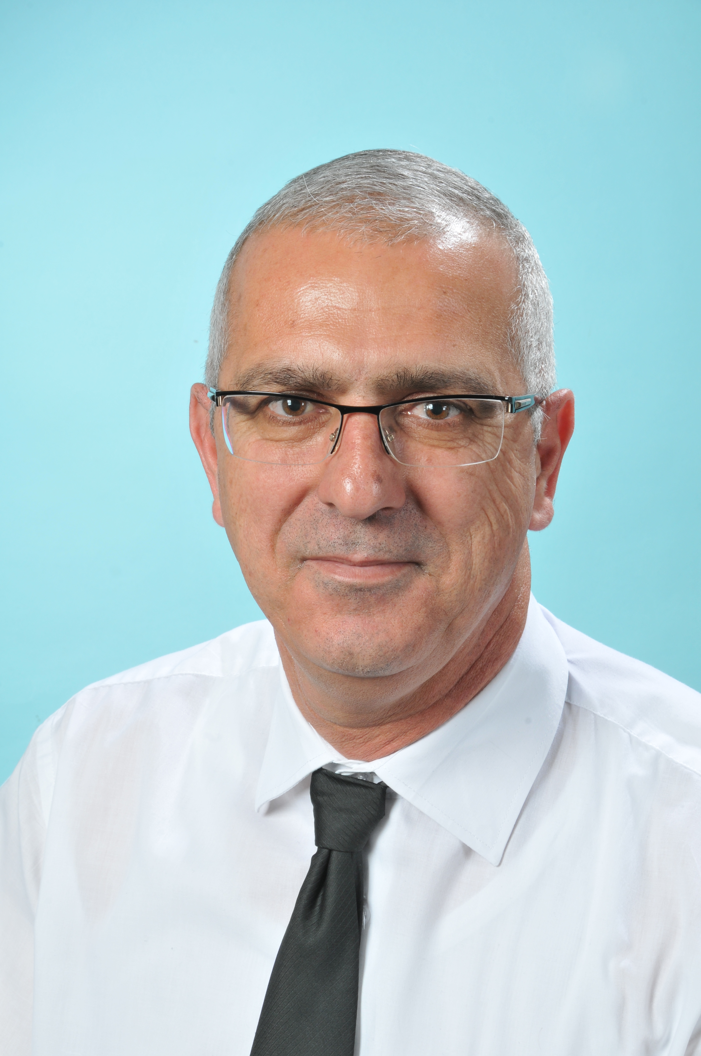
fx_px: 3075
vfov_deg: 19.5
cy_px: 528
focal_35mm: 105
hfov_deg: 13.0
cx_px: 350
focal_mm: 70
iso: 250
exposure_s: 1/125
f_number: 18
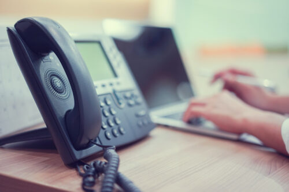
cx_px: 144
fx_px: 441
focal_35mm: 55
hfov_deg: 36.3
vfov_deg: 24.6
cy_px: 96
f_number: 1.8
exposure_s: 1/60
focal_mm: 55
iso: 320
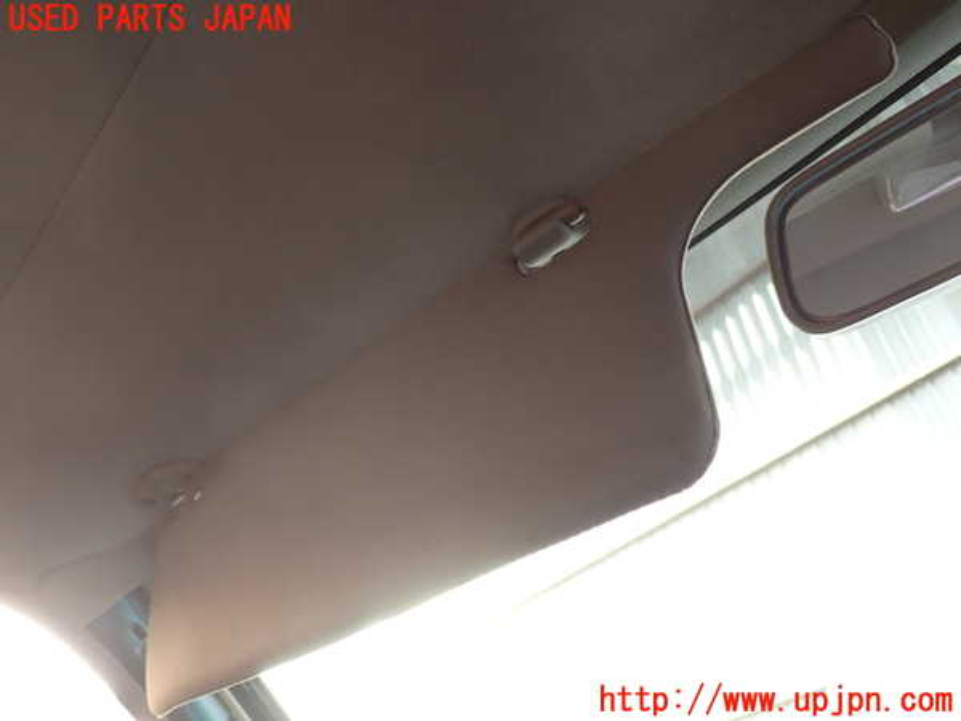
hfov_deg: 60.0
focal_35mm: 30
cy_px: 360
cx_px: 480
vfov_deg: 46.8
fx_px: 833
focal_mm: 5.4
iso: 160
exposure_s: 1/60
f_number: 2.3
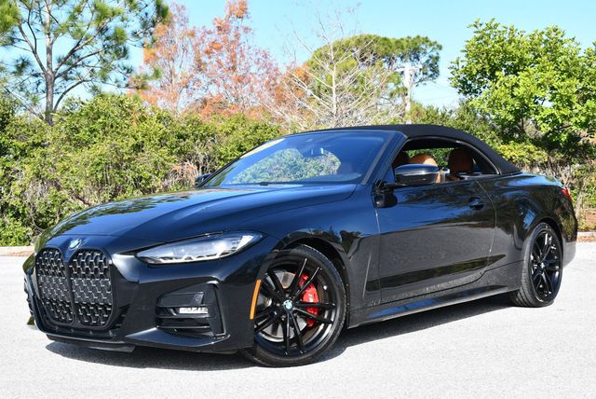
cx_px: 298
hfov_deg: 35.6
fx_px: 928
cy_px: 200
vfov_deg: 24.2
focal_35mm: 56
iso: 200
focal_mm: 28
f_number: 8
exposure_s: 1/250
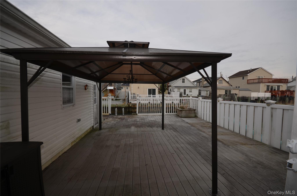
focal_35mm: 15
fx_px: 123
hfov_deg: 100.5
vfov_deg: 77.1
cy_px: 98
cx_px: 148
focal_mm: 10
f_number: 7.1
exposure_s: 1/200
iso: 100
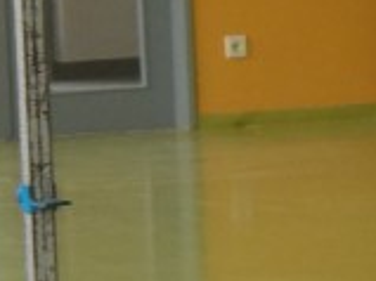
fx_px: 4906
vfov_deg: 3.3
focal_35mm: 452
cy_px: 179
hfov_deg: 4.3
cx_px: 908
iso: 160
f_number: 4.6
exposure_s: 1/45
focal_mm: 12.8
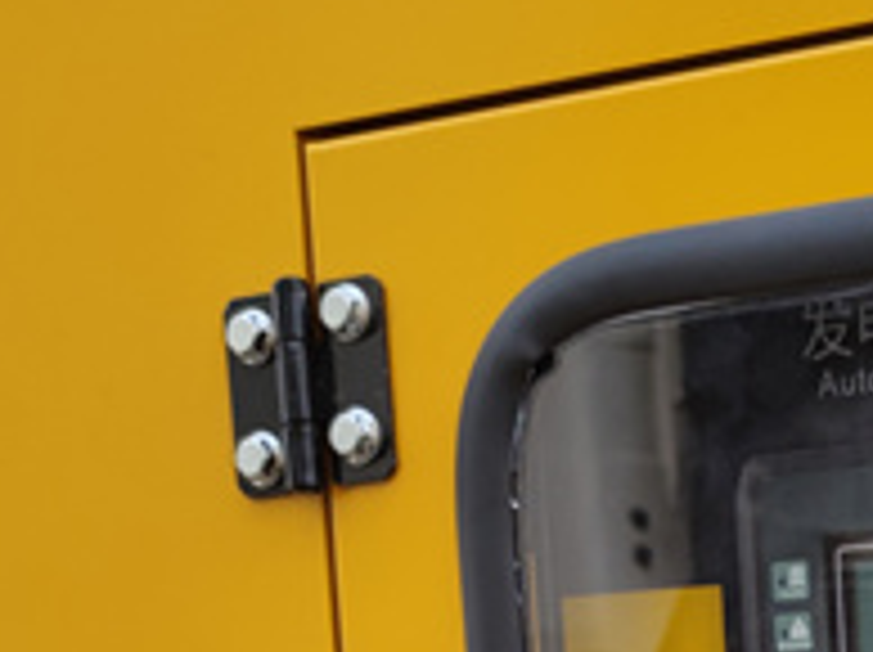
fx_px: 2494
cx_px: 1044
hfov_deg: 18.8
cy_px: 1070
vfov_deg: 13.7
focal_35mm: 99
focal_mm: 6.72
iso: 50
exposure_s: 1/943
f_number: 1.69
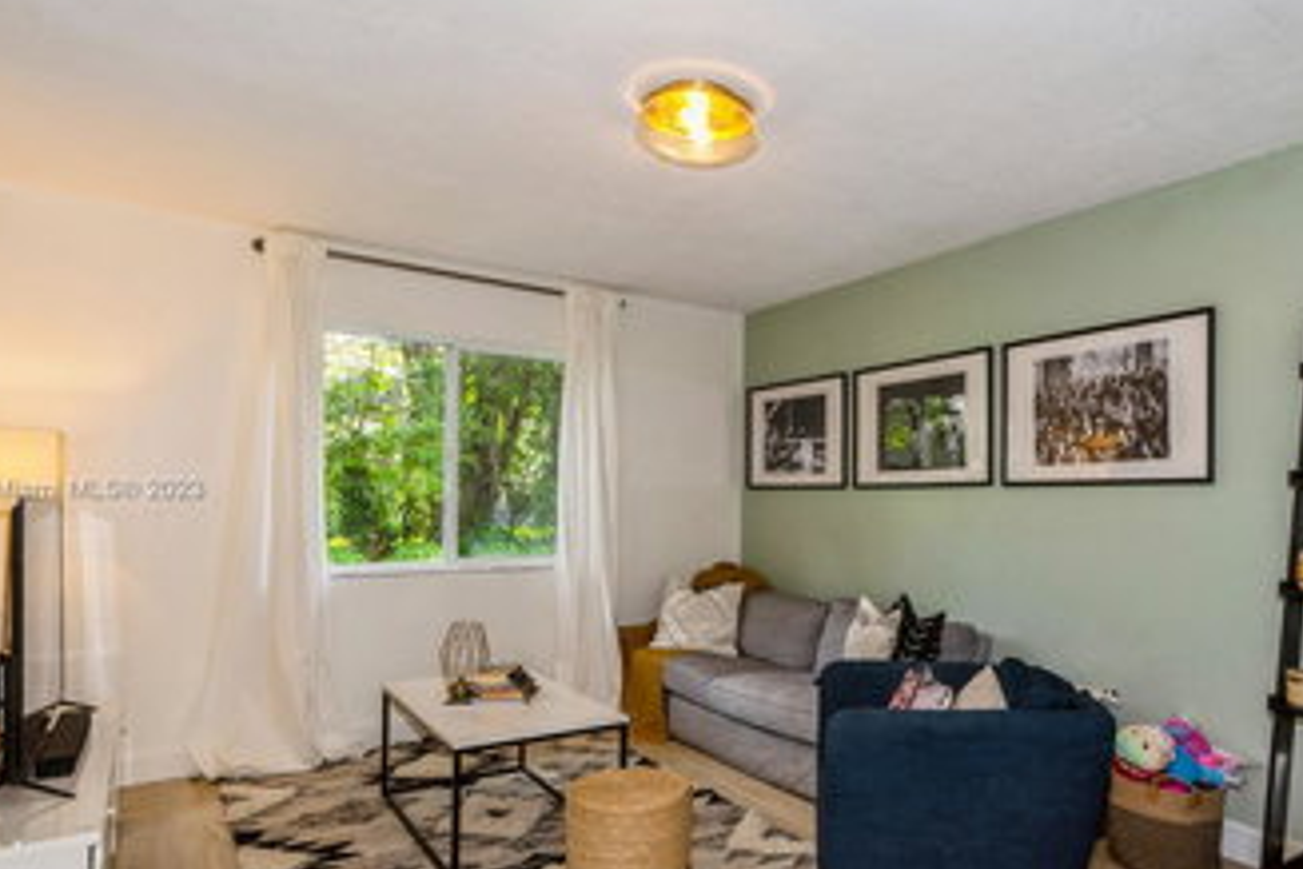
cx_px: 777
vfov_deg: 57.0
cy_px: 490
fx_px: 796
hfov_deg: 77.7
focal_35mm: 22
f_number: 5
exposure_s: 1/60
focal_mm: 10
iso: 250
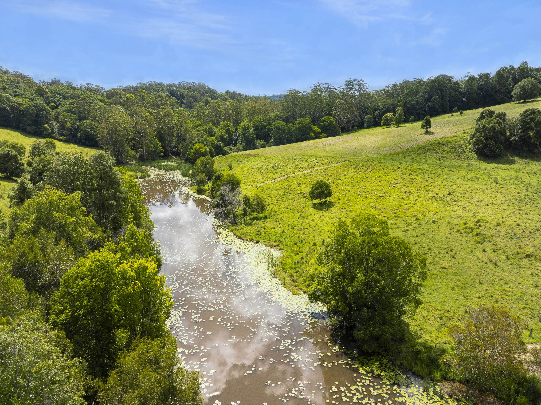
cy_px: 202
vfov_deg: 56.8
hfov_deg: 71.6
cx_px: 270
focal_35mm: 24
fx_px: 375
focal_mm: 12.29
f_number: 5.6
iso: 200
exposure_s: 1/800
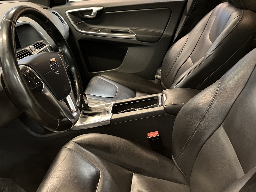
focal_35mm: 36
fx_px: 266
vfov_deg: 39.4
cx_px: 95
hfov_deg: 50.8
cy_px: 74
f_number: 1.8
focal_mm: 3.99
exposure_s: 1/25
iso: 640
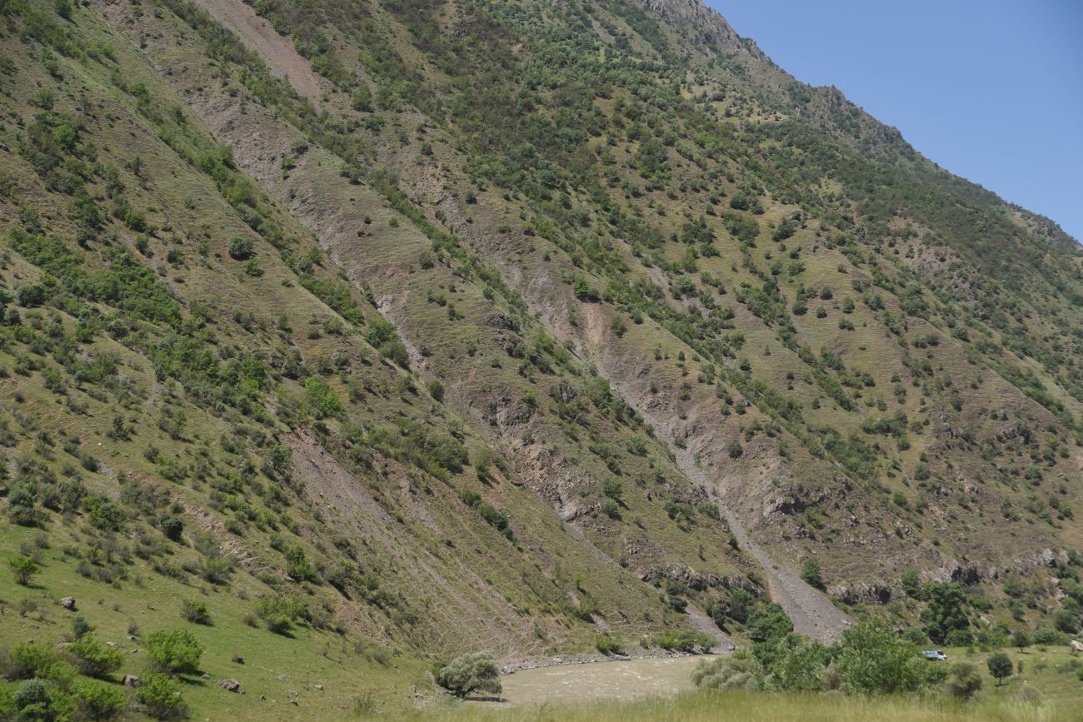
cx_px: 542
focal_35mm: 56
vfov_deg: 24.2
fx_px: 1685
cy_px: 361
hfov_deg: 35.6
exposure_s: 1/500
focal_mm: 56
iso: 100
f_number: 6.3
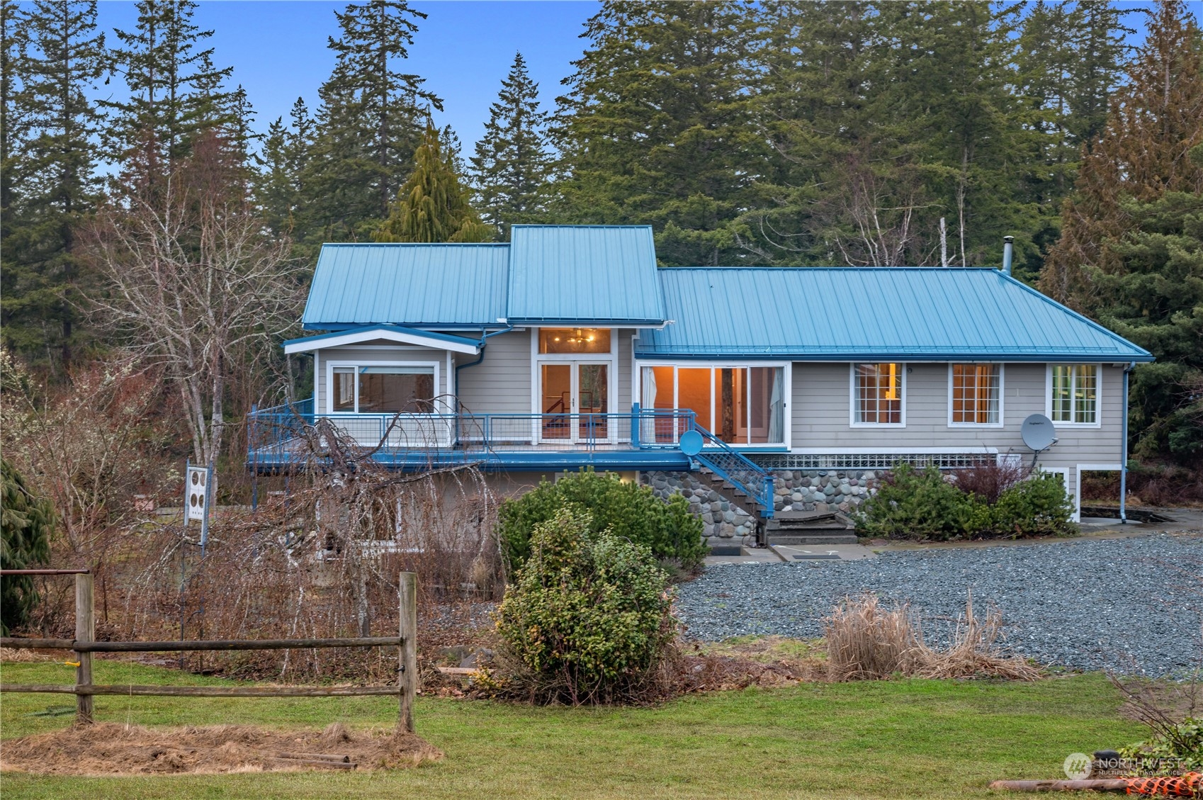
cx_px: 602
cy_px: 400
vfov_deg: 26.9
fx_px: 1669
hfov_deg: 39.6
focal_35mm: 50
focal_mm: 50
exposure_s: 1/30
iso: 200
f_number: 8
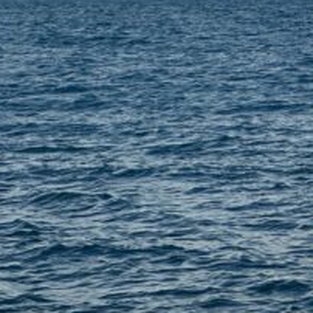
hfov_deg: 6.6
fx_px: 2650
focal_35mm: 259
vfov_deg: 6.7
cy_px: -57
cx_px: 580
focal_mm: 9
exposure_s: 1/174
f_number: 2.8
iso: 32
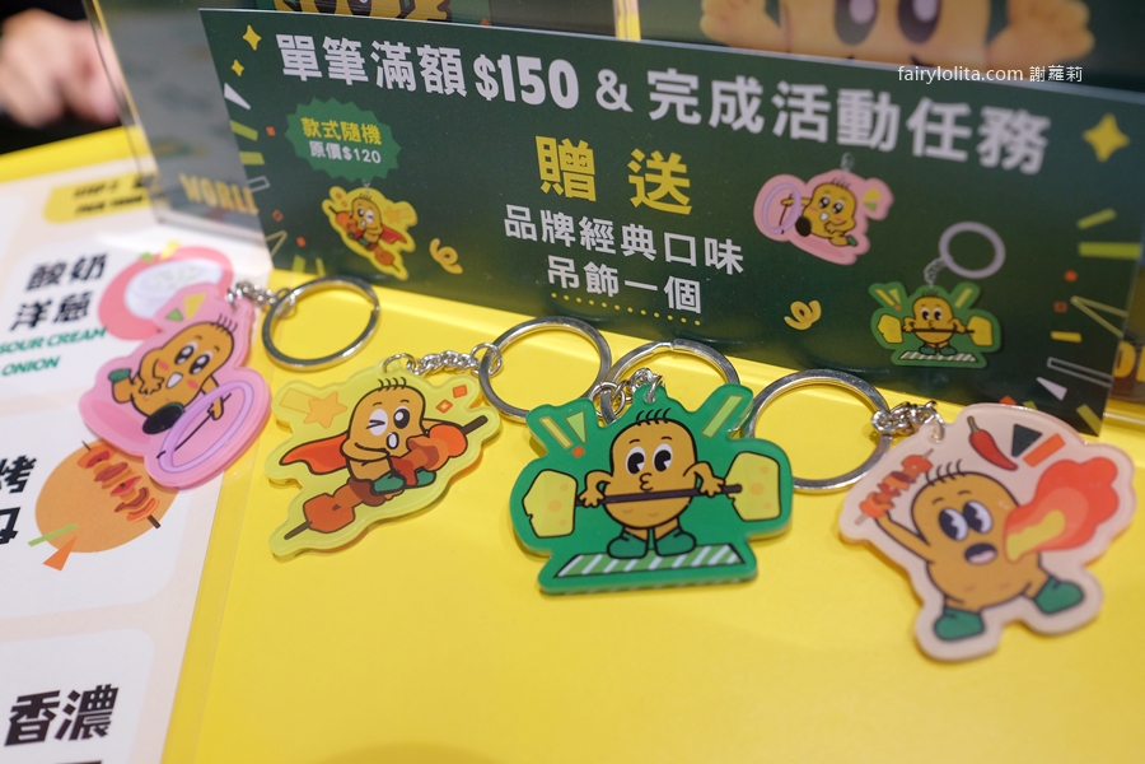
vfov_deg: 37.9
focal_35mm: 35
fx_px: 1113
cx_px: 572
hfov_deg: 54.4
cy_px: 382
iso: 1000
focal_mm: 23
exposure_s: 1/60
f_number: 3.6
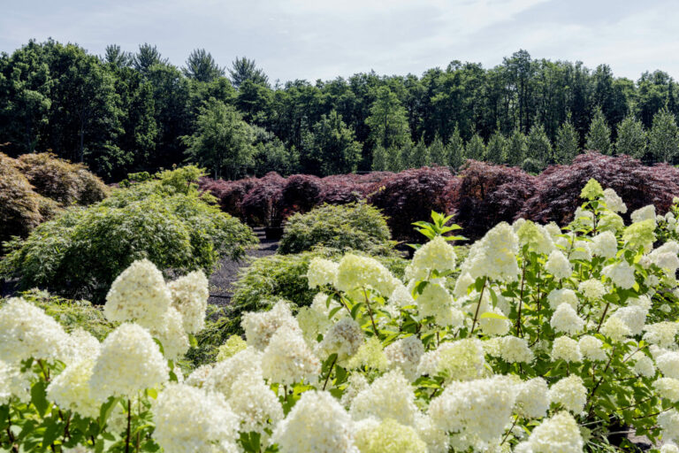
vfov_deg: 38.9
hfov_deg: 55.8
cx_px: 340
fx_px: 641
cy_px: 226
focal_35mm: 34
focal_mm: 34
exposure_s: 1/250
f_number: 10
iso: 200
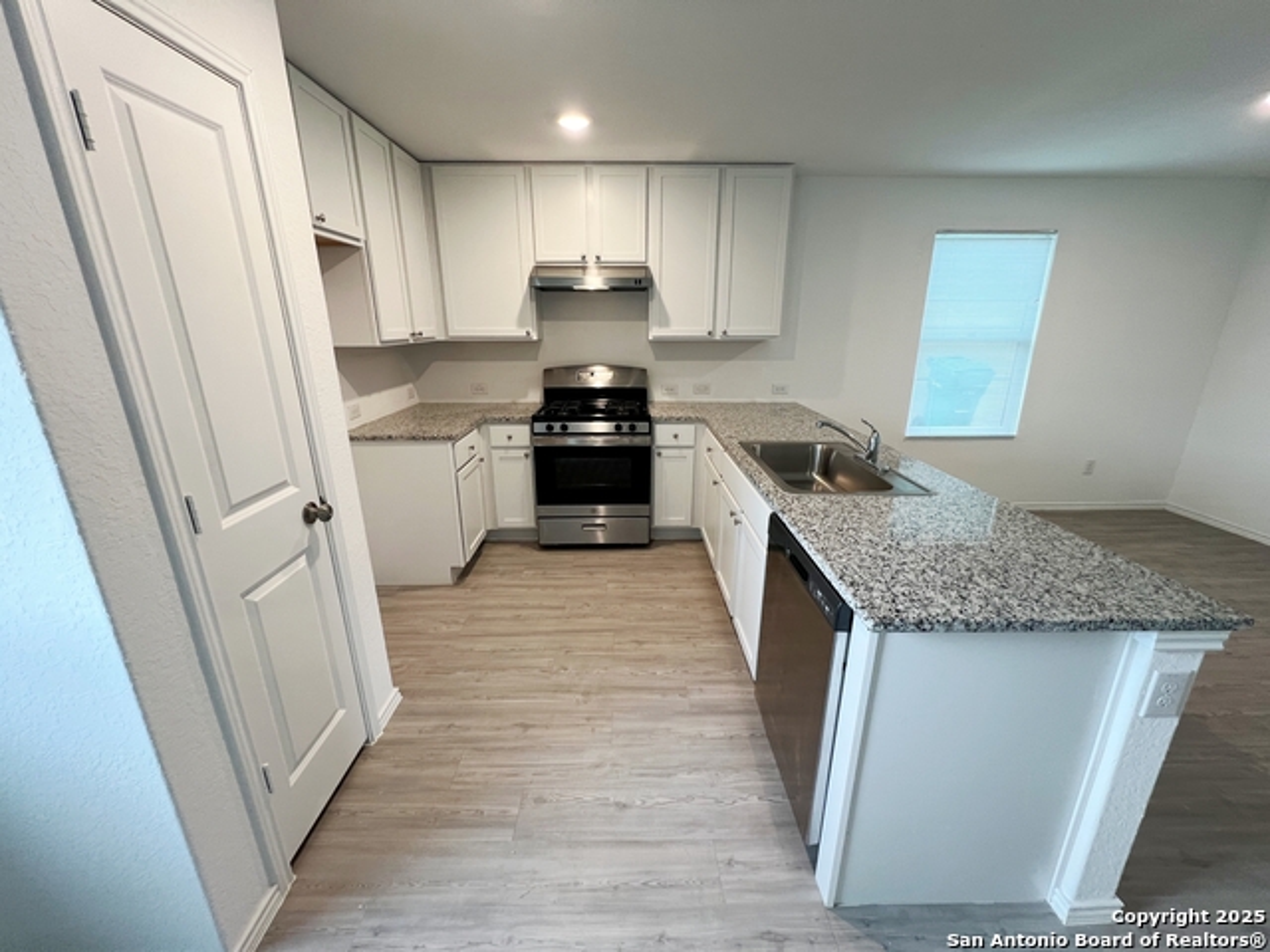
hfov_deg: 106.2
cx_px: 635
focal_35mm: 13
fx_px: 477
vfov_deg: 89.9
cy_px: 476
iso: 160
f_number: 1.8
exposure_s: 1/60
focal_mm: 1.57
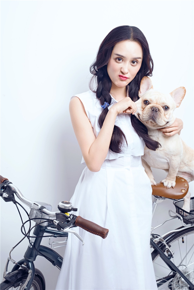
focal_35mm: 50
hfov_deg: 27.0
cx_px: 97
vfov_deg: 39.6
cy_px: 145
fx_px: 404
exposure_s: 1/160
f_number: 7.1
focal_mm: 50
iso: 200
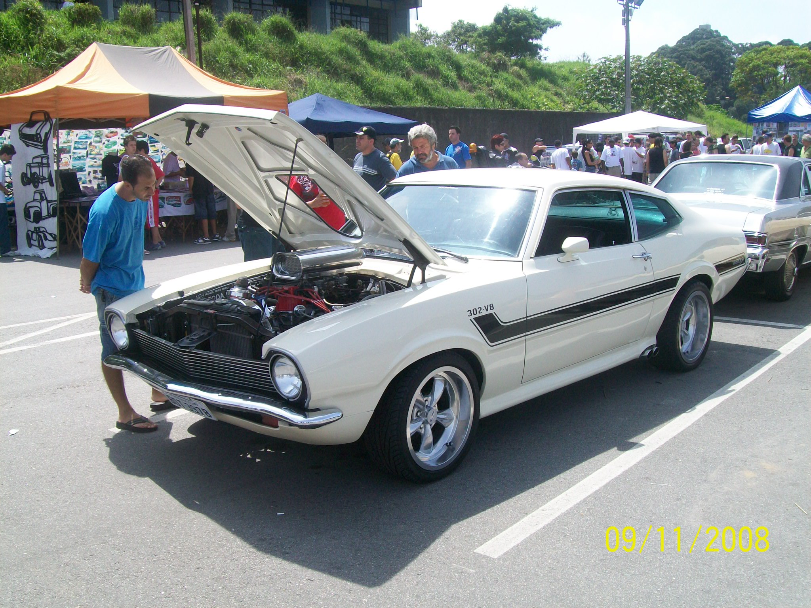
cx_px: 406
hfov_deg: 51.4
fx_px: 843
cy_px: 304
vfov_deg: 39.7
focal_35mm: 36
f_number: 4.8
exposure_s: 1/320
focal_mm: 6
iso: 64
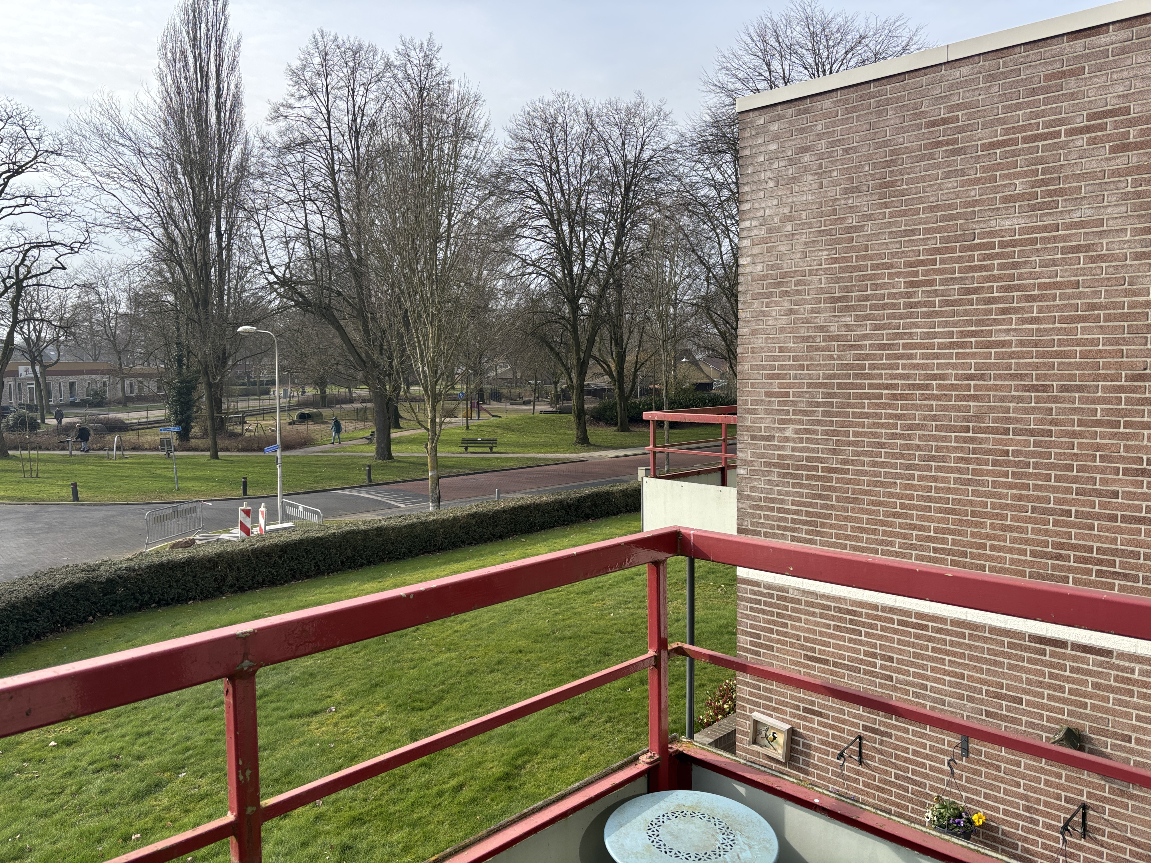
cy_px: 432
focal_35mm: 26
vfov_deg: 53.1
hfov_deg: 67.3
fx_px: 865
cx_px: 576
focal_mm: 5.96
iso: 50
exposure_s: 1/1344
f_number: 1.6
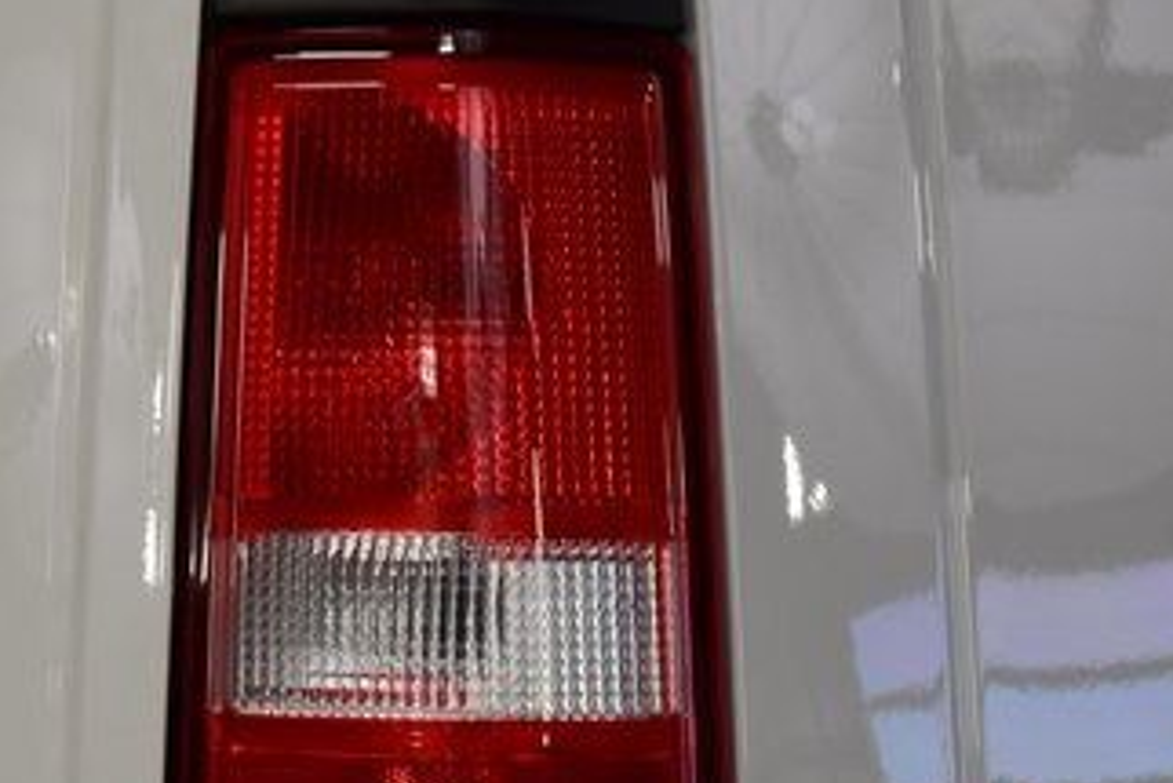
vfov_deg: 8.4
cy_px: 621
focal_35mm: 164
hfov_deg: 12.5
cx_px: 459
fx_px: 5346
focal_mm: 55
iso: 800
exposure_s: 1/60
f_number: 8
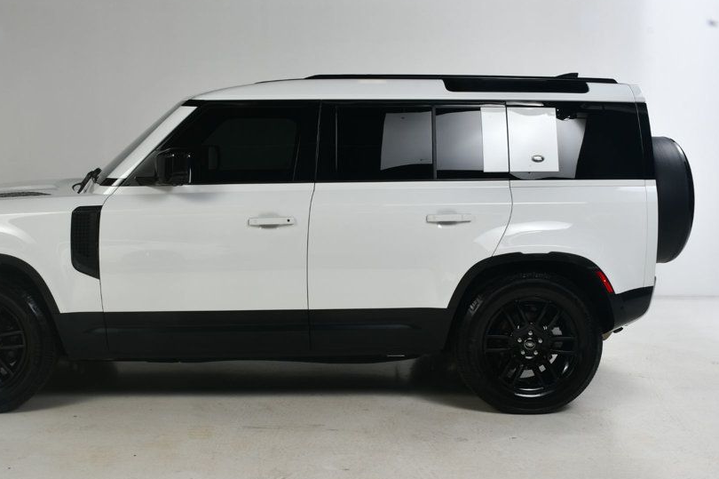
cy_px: 248
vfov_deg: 31.1
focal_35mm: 43
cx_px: 287
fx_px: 858
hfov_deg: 45.2
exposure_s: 1/160
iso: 100
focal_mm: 23
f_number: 14
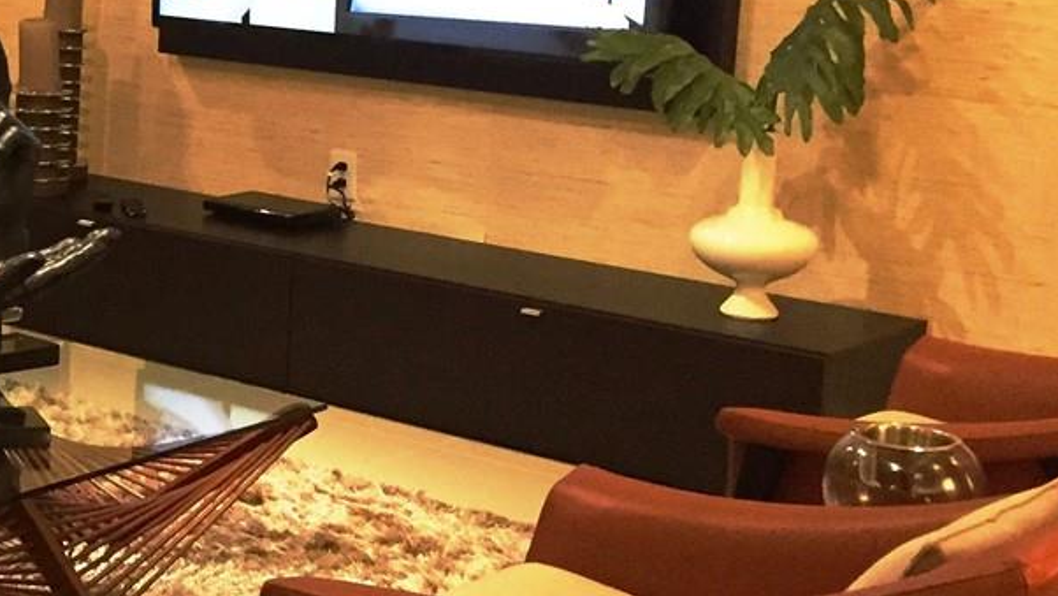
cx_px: -332
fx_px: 2357
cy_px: 162
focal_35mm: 84
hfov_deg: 22.5
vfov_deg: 14.4
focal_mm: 4.15
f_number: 2.2
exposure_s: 1/20
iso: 250
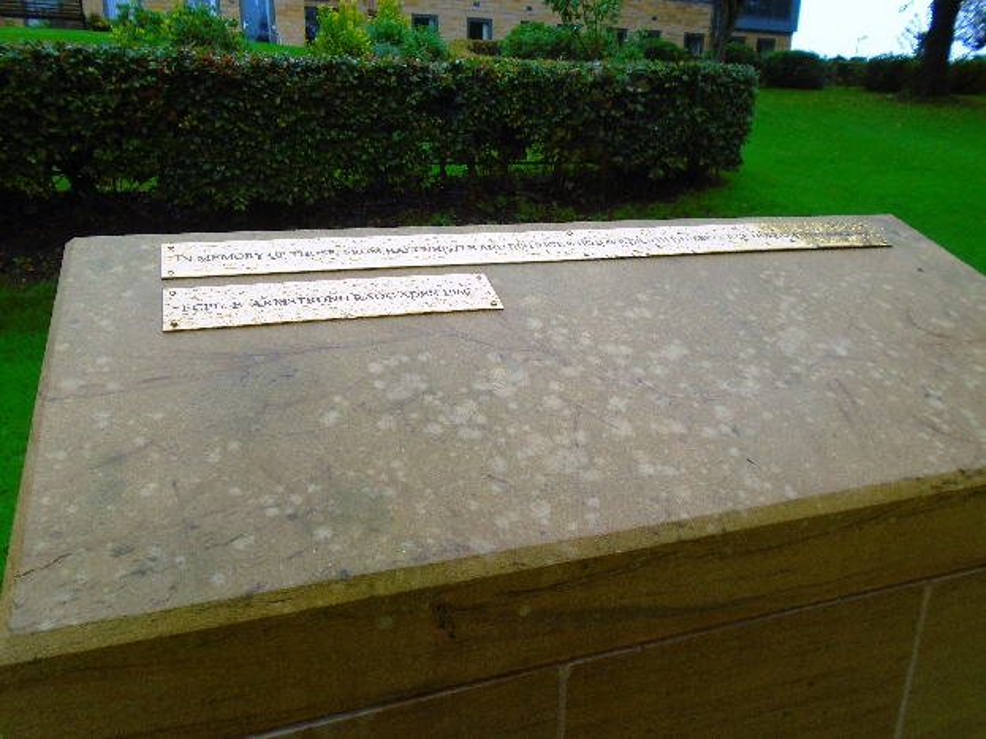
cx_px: 493
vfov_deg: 53.0
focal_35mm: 26
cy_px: 370
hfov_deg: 67.3
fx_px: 740
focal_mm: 4.6
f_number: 3.2
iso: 100
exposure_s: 1/320
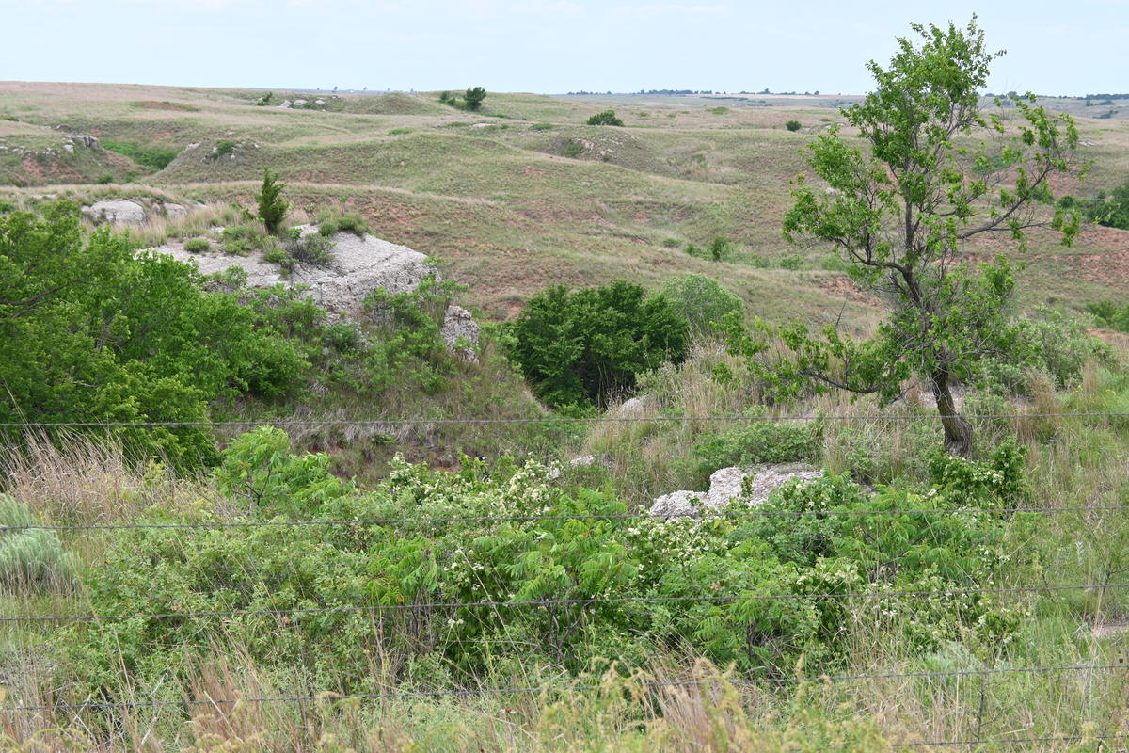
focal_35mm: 75
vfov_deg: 18.2
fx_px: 2352
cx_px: 564
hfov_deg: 27.0
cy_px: 376
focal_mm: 50
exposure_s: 1/250
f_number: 6.3
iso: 100
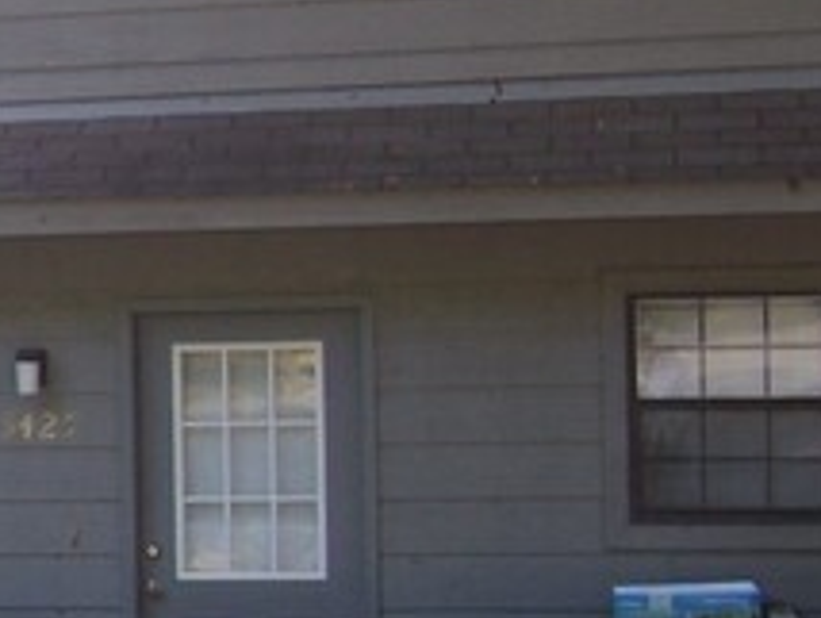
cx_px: -629
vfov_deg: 11.7
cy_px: 365
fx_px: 3015
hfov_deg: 13.9
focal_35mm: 127
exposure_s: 1/60
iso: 80
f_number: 2.7
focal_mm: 5.6
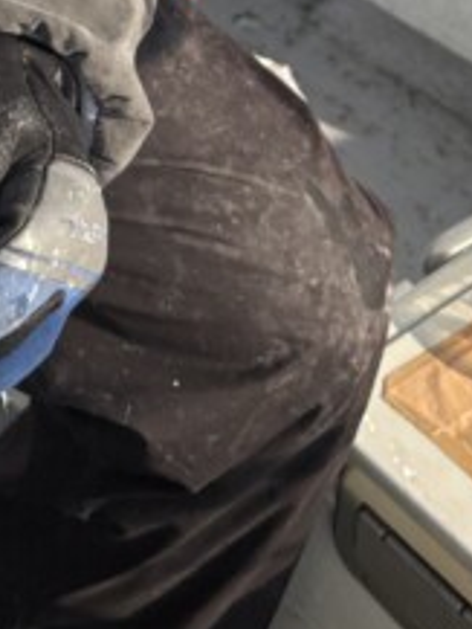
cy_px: -530
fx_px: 2180
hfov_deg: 12.1
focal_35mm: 120
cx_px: -96
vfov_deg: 14.3
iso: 50
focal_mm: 5.96
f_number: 1.6
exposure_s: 1/1751
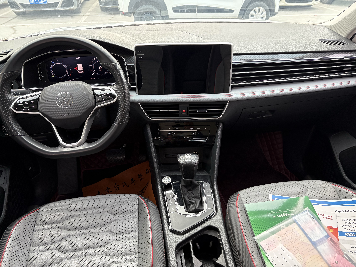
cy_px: 134
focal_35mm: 26
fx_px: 267
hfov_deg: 67.3
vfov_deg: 53.1
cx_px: 178
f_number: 1.6
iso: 125
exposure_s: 1/163
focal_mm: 5.96
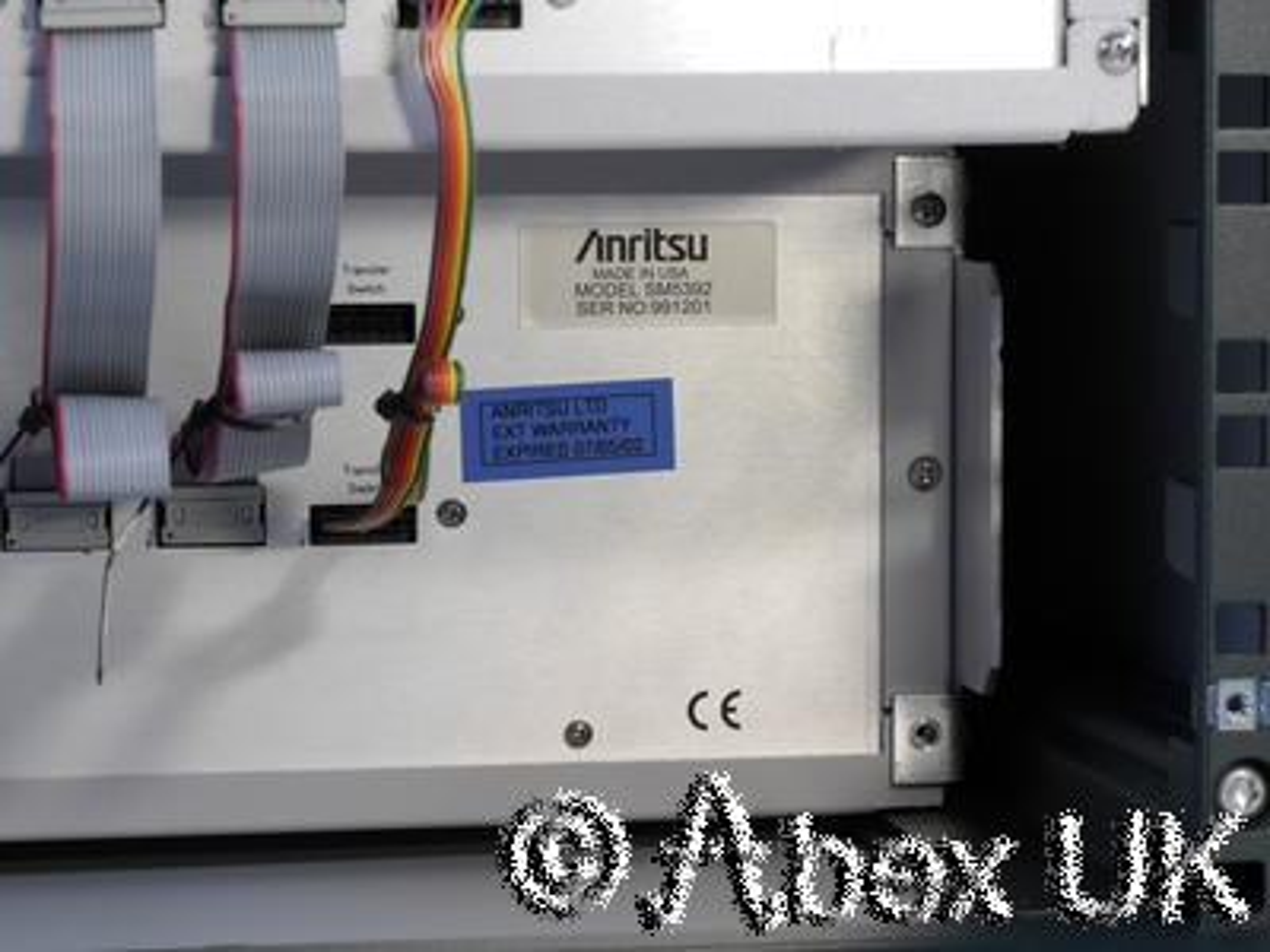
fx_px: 4769
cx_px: 635
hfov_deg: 15.2
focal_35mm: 130
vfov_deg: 11.4
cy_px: 476
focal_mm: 65
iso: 800
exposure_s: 1/6
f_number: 14
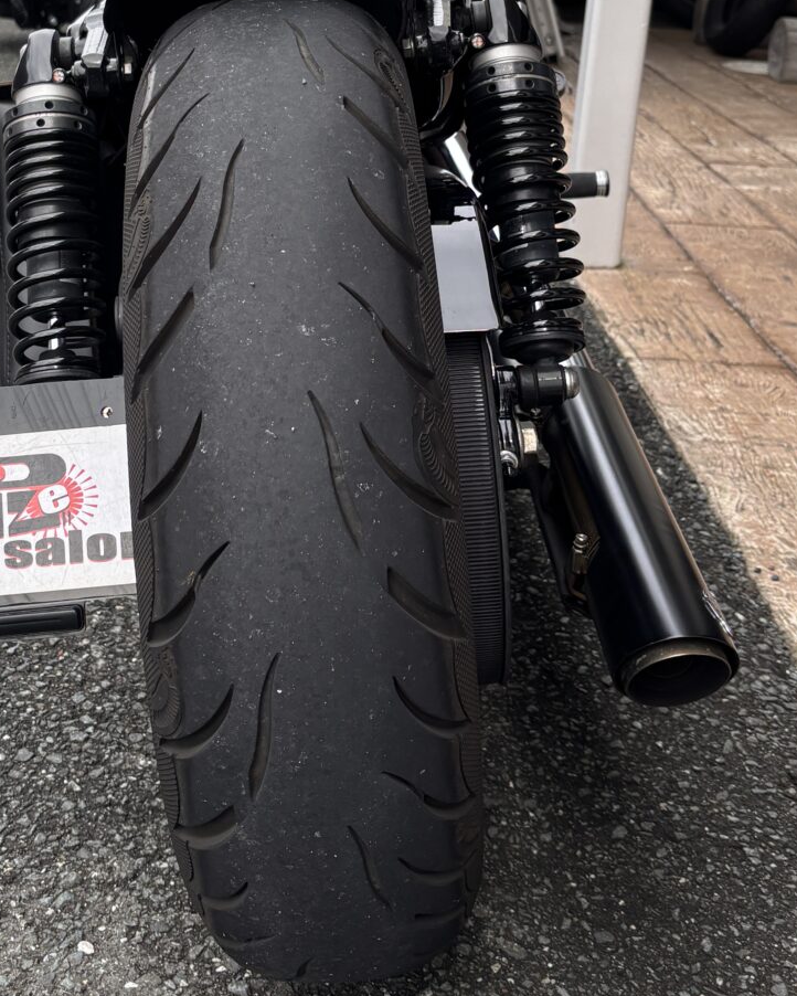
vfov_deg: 33.8
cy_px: 204
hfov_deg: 28.0
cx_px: 283
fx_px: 1592
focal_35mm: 54
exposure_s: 1/726
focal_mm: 5.96
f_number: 1.6
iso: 50
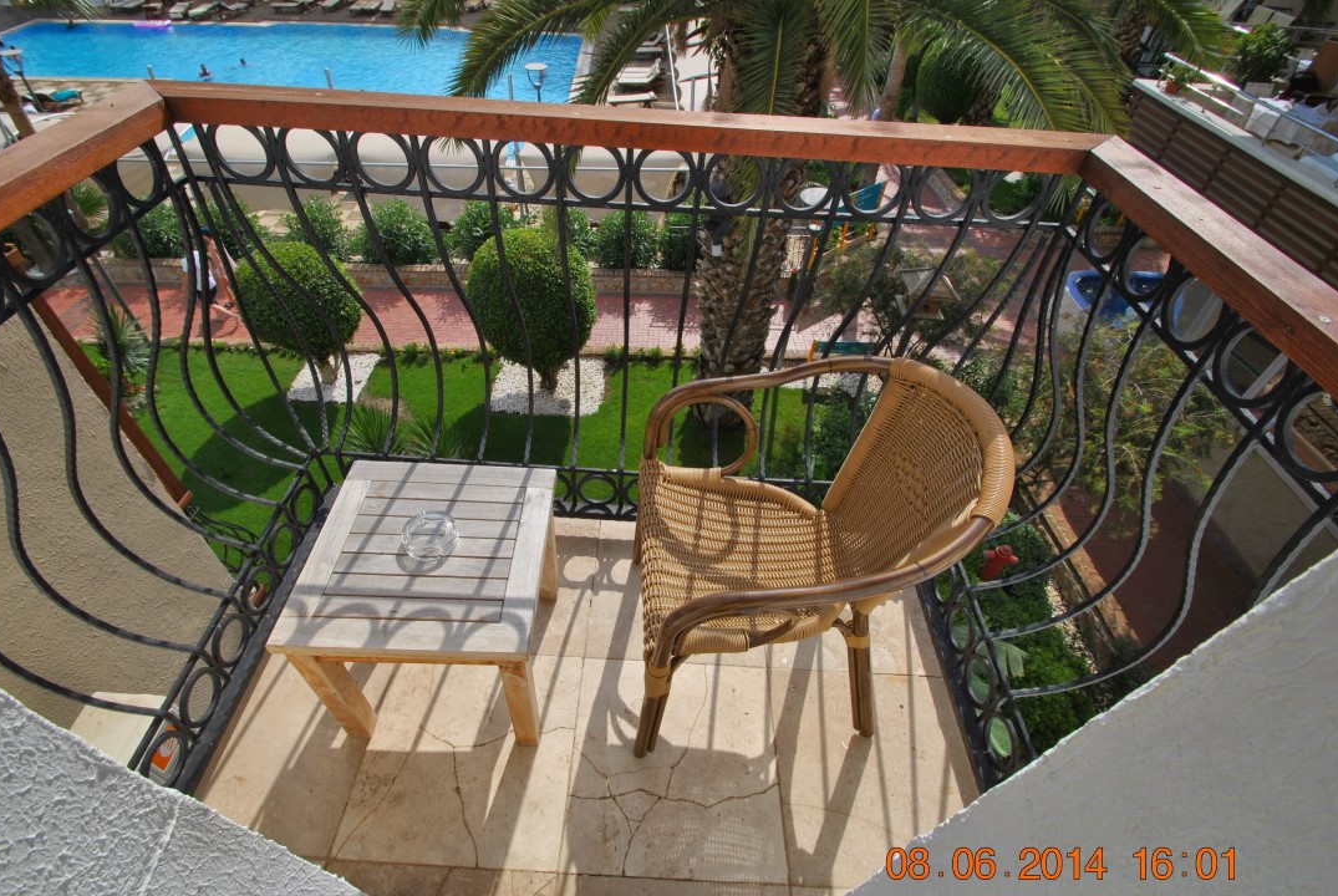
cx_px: 662
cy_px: 458
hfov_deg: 96.7
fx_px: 595
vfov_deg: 73.9
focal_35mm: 16
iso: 100
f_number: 9
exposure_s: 1/320
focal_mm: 10
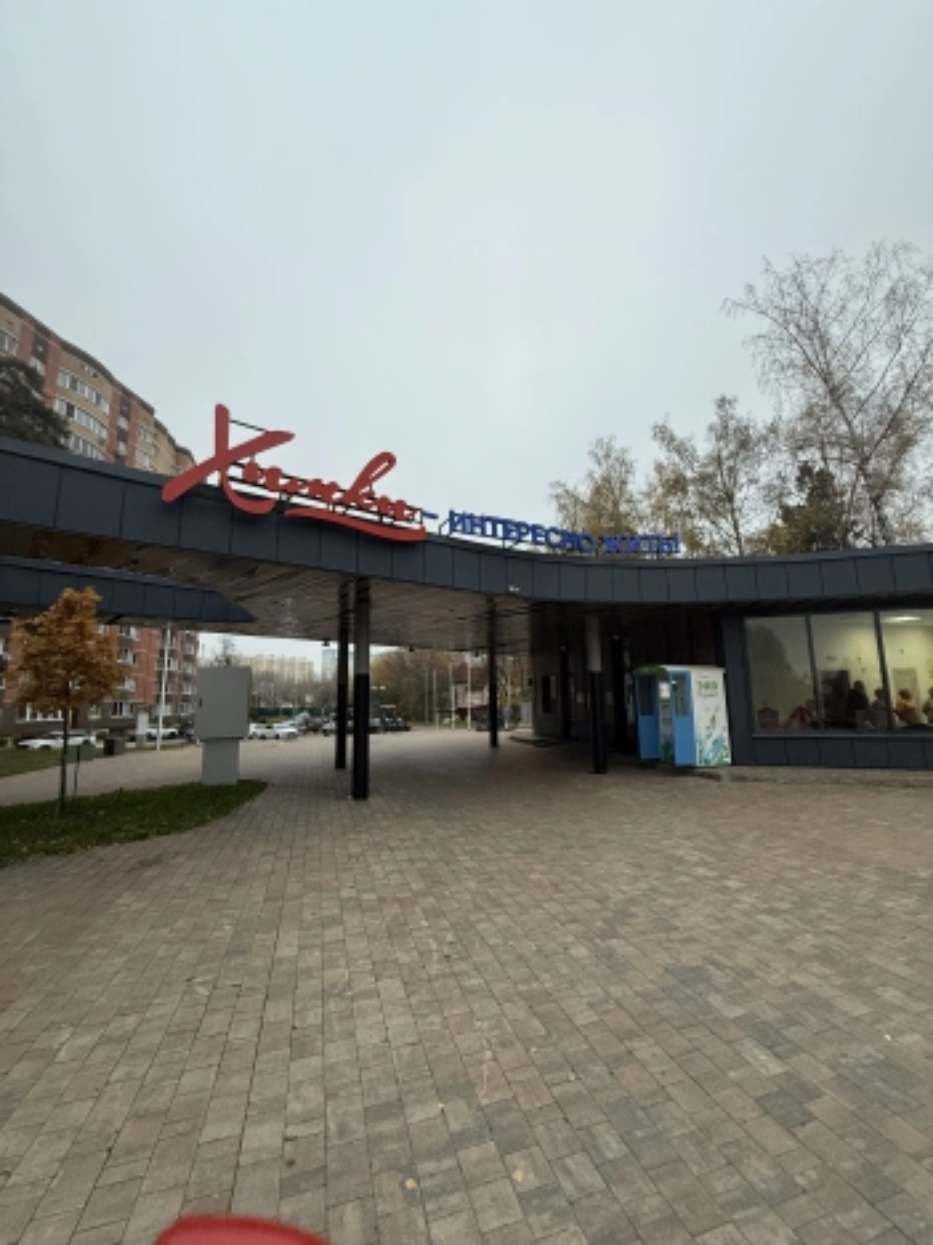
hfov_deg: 85.7
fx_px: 503
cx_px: 466
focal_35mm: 14
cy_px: 622
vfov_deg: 102.1
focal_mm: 2.22
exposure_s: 1/99
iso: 200
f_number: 2.2
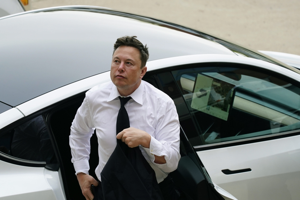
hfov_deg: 5.3
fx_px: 3233
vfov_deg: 3.5
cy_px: 100
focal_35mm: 388
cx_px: 150
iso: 1000
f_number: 5.6
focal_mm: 259
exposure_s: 1/1000
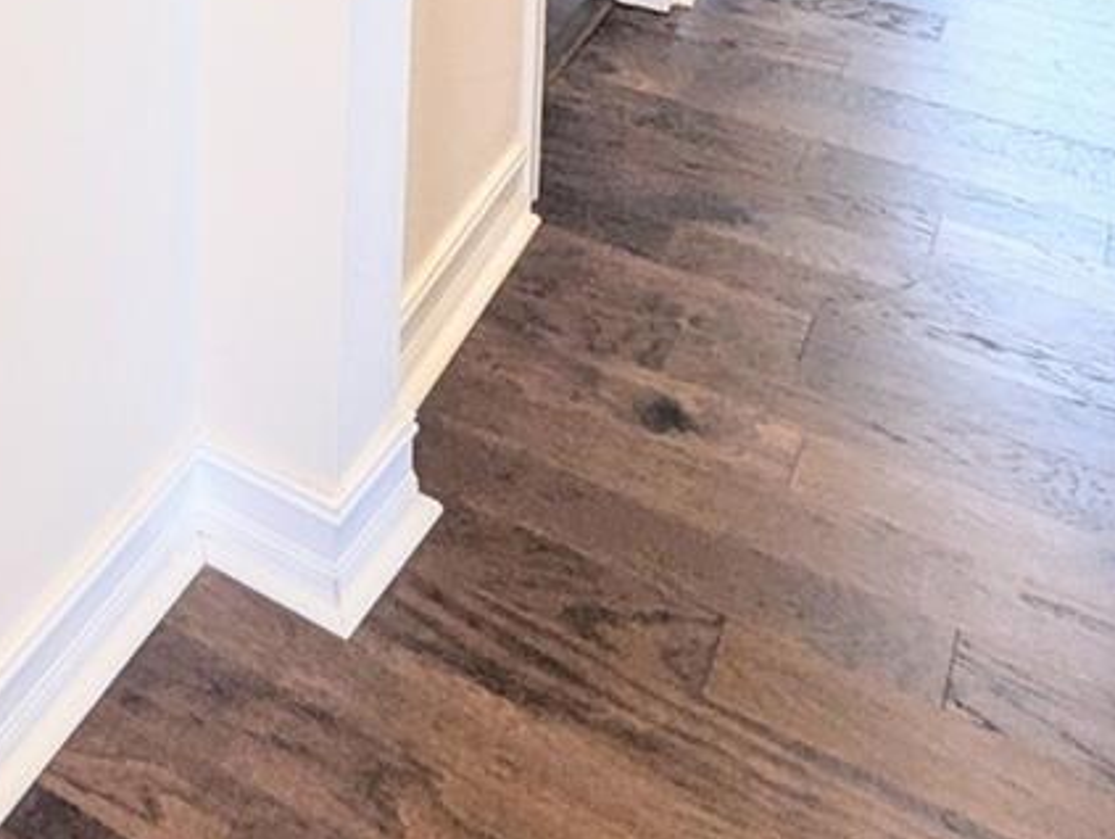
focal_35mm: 49
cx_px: -134
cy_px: -567
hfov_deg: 33.5
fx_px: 1580
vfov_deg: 21.9
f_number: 2.2
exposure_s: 1/34.7
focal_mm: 1.95
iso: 51
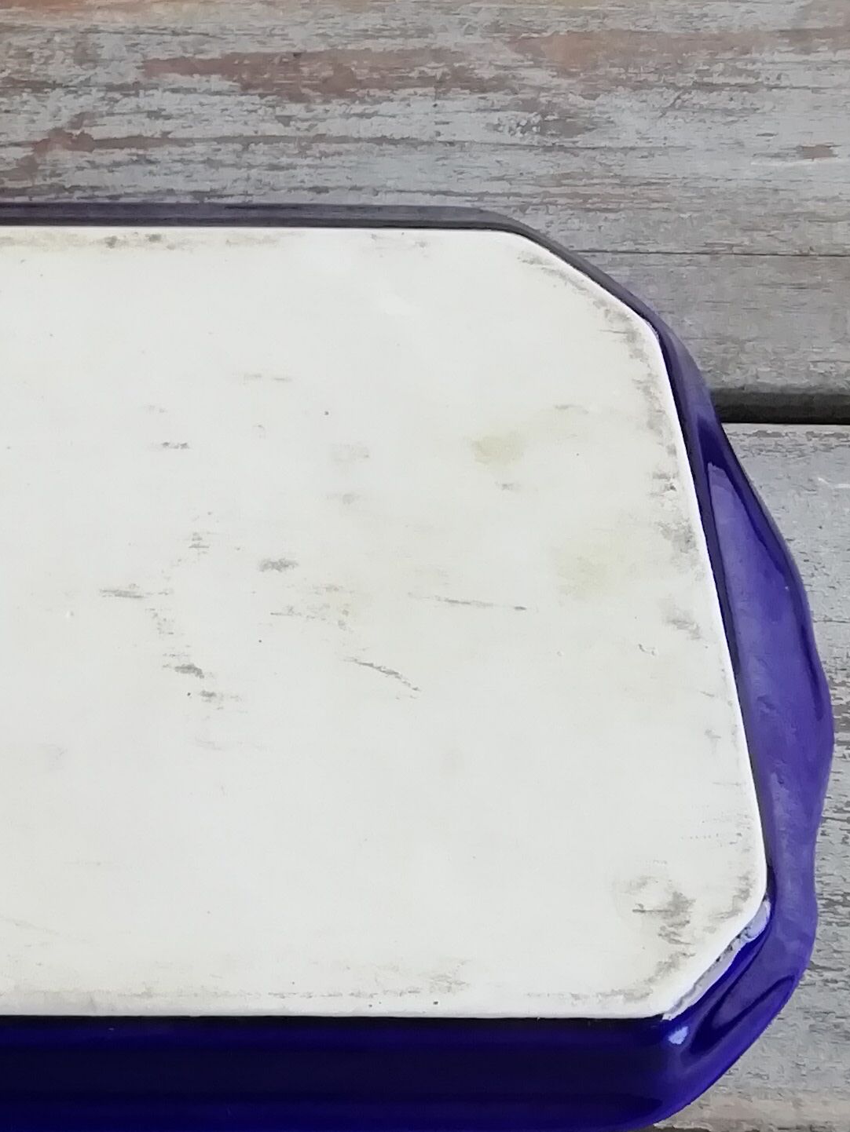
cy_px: 427
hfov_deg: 18.3
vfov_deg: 25.9
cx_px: -258
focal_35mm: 75
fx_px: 2455
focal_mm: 3.21
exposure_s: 1/100
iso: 80
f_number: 2.2
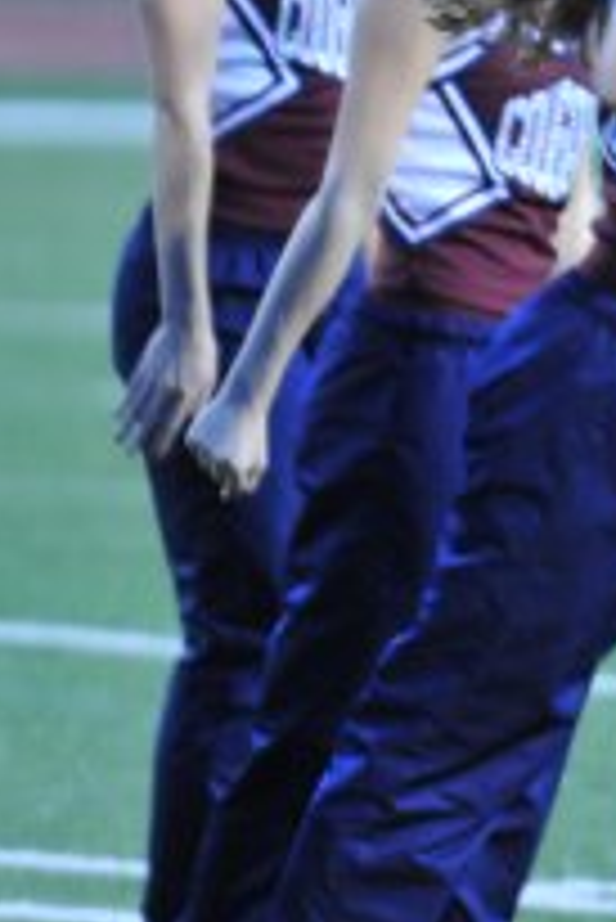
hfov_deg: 1.6
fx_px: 22444
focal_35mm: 876
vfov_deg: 2.4
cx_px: 573
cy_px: 333
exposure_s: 1/125
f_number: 2.8
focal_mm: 200
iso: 1600
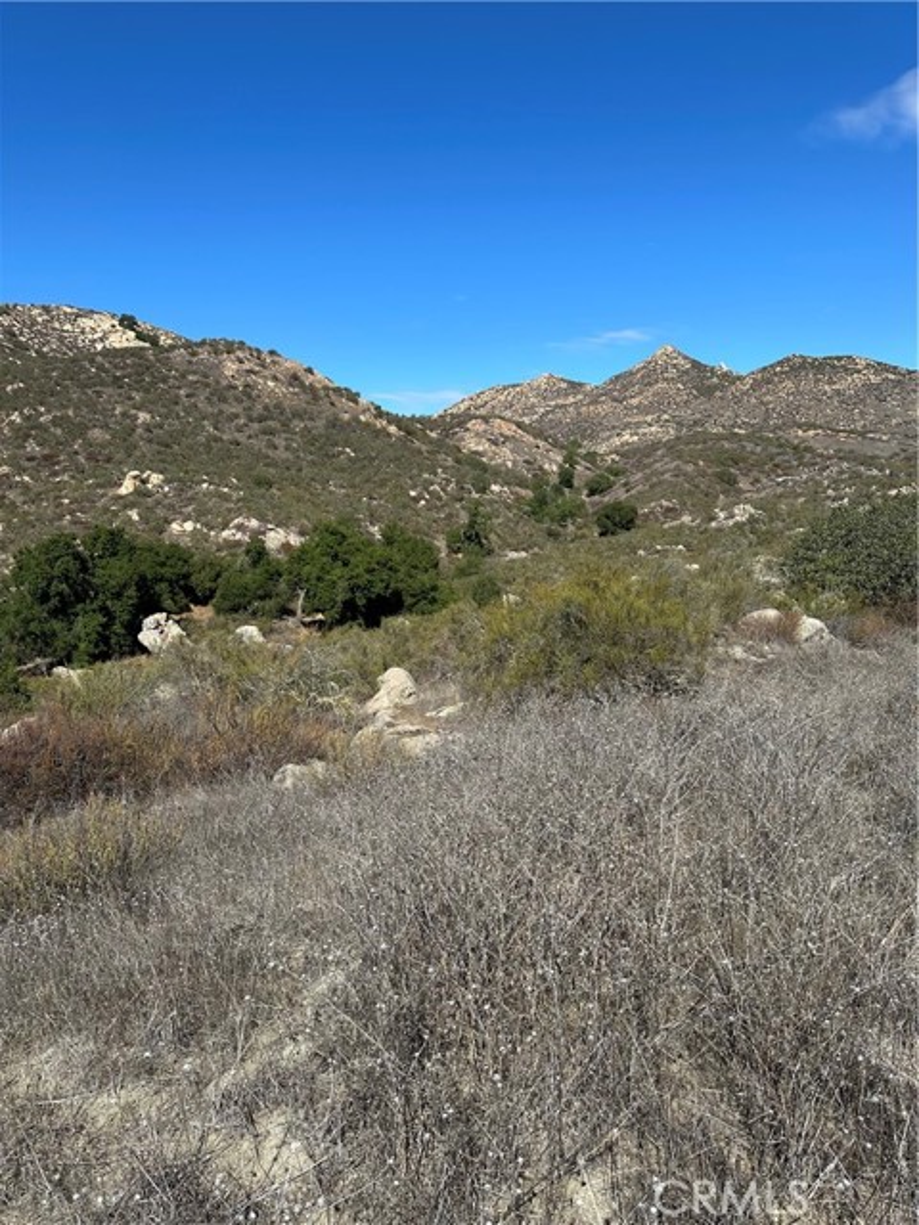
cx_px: 460
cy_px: 612
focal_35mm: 24
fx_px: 850
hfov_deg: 56.8
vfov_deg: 71.6
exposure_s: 1/4348
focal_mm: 6.86
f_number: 1.78
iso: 80
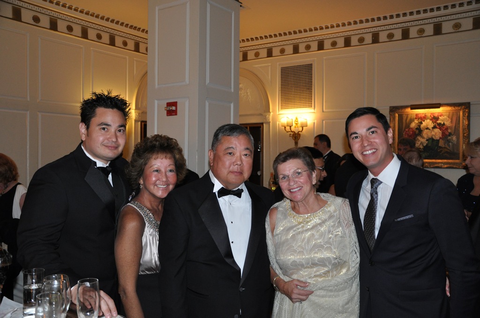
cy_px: 159
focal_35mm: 33
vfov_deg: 39.9
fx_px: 439
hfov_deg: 57.3
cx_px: 240
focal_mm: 22
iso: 800
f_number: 3.8
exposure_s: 1/60
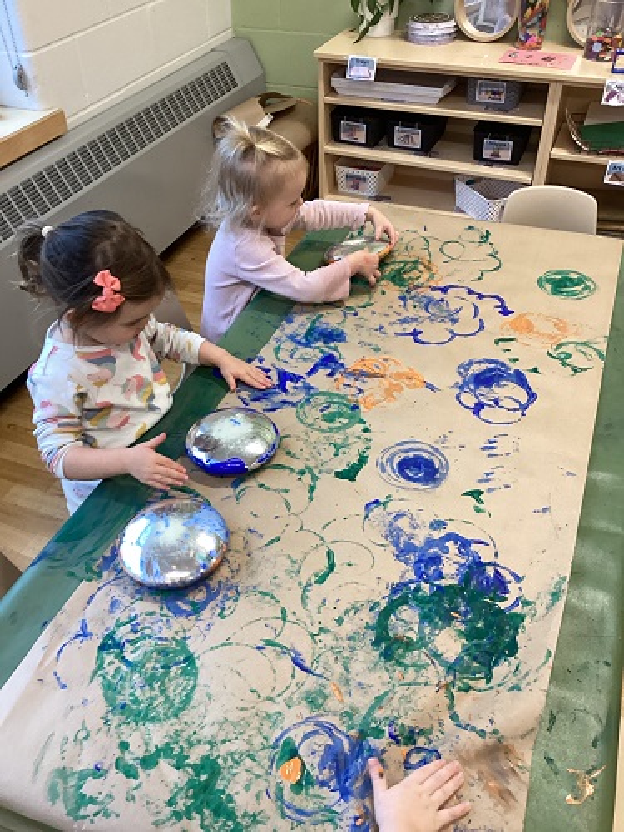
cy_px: 416
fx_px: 745
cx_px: 312
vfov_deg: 58.4
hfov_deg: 45.4
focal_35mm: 31
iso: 125
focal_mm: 3.3
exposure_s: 1/50
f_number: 2.4
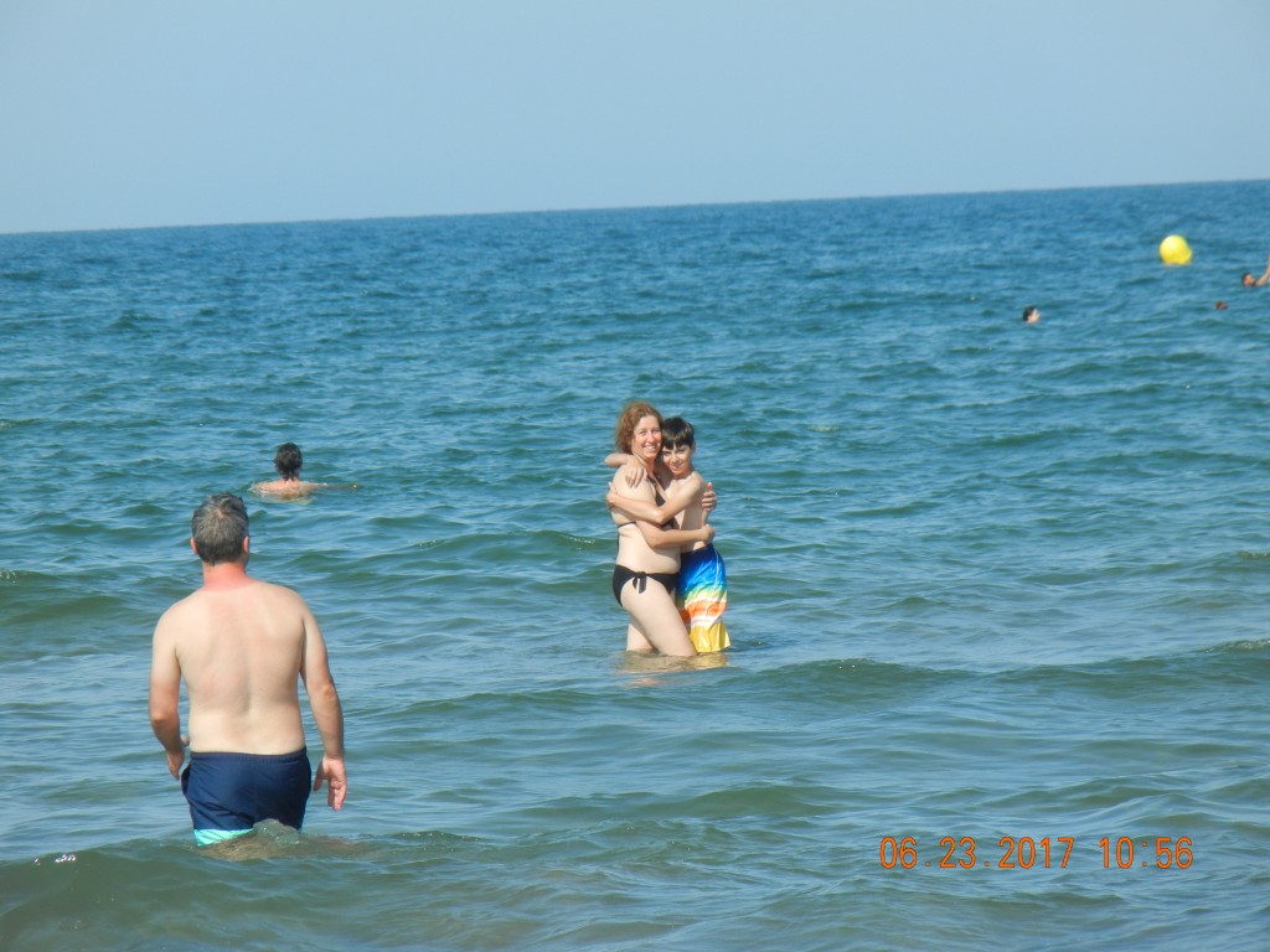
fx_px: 11006
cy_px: 476
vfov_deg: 5.0
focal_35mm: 300
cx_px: 635
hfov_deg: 6.6
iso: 160
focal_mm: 54
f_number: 5.6
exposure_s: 1/524
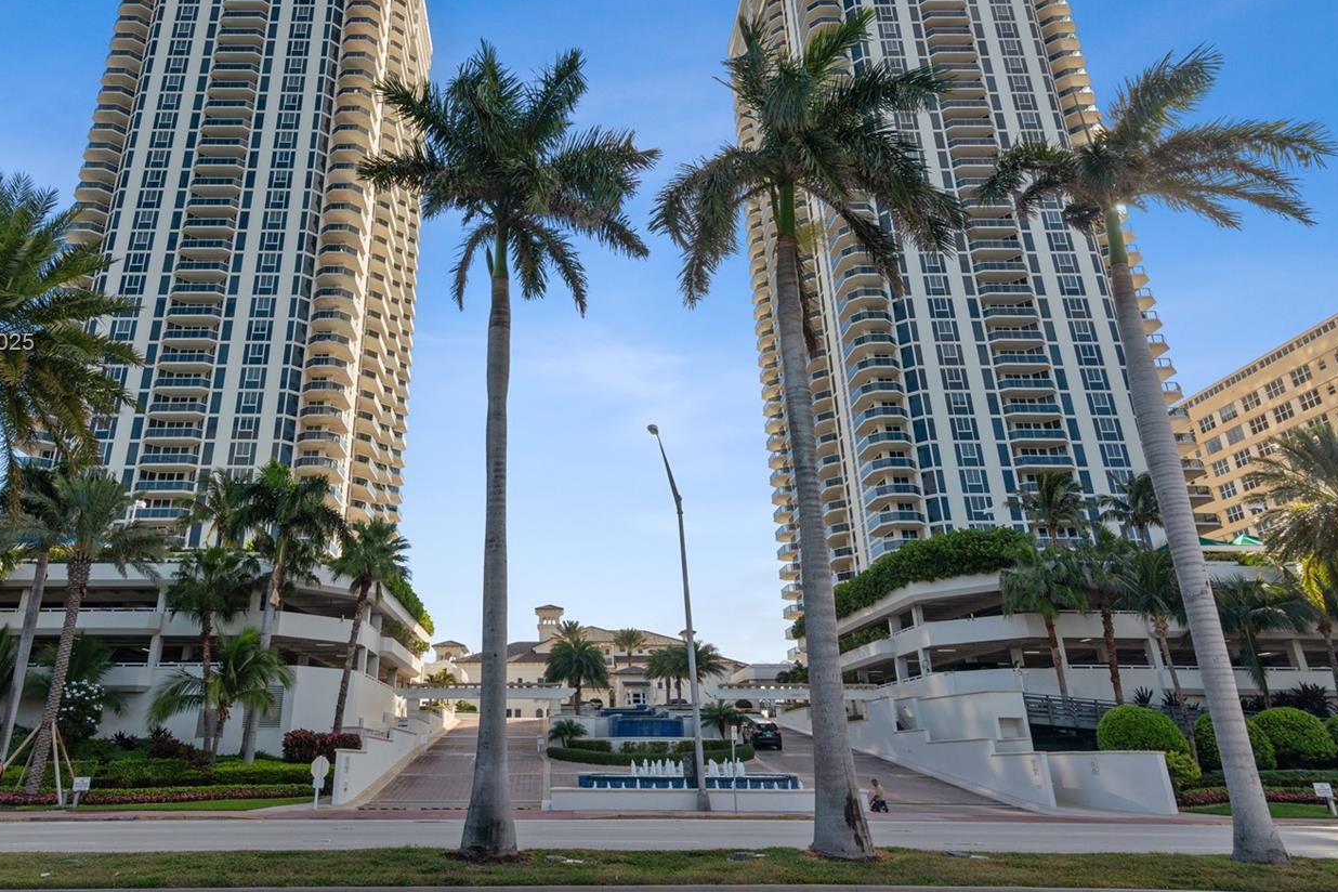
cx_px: 554
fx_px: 818
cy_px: 344
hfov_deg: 77.9
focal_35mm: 22
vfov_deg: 56.7
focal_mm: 17
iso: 200
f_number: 8
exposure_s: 1/400
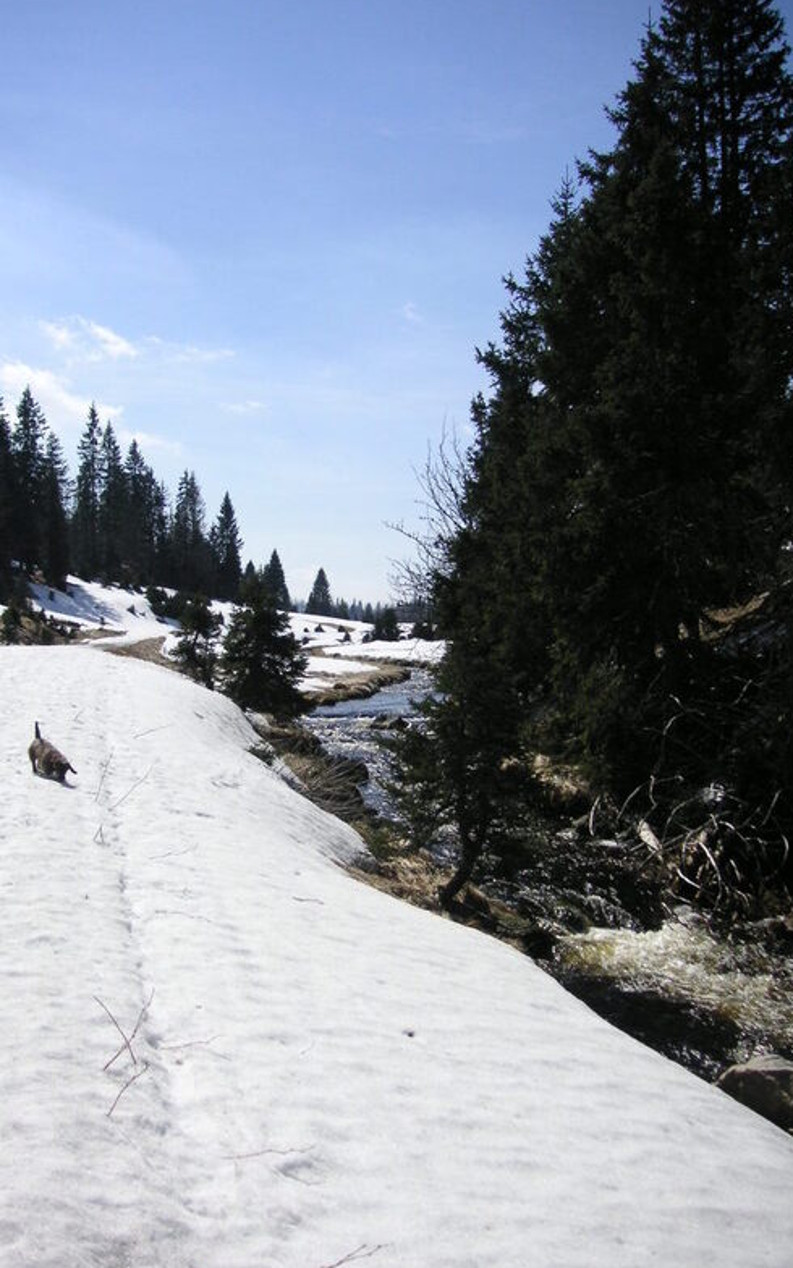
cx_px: 343
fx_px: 1383
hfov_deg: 31.9
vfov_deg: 49.3
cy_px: 636
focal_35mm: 40
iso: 50
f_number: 6.7
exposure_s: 1/350
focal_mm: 6.1
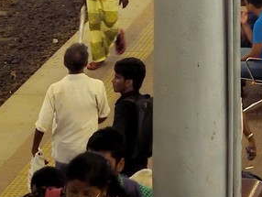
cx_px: 465
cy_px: -320
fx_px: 1545
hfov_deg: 9.3
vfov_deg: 6.8
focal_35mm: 204
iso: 1600
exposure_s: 1/50
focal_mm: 38
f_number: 13
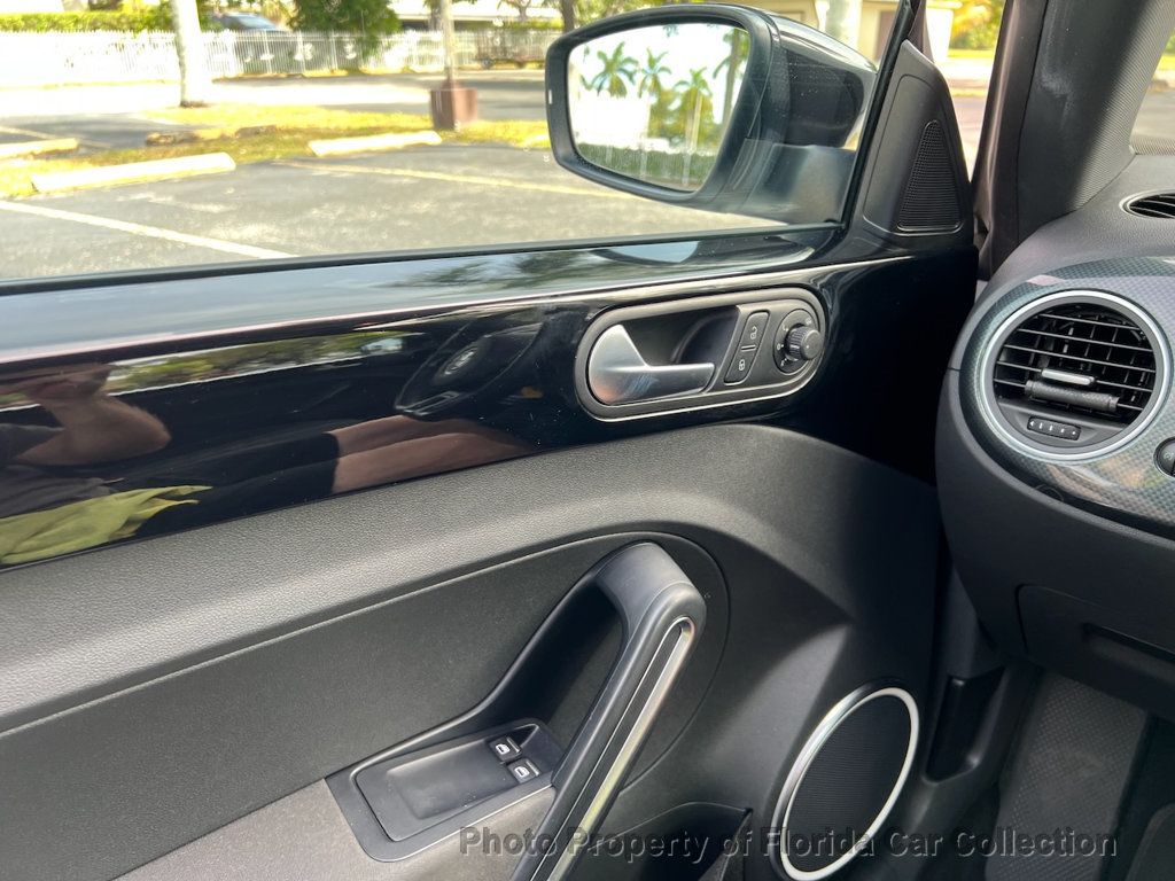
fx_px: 883
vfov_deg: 53.1
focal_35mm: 26
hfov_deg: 67.3
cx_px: 588
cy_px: 440
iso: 40
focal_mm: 5.7
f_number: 1.5
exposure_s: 1/121
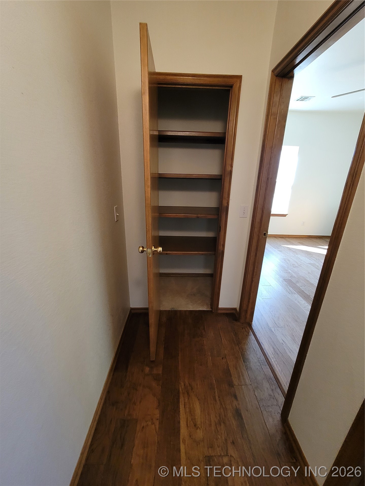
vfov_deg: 106.2
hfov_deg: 89.9
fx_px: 183
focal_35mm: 13
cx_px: 182
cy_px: 243
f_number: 2.2
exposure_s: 1/60
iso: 320
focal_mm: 2.2
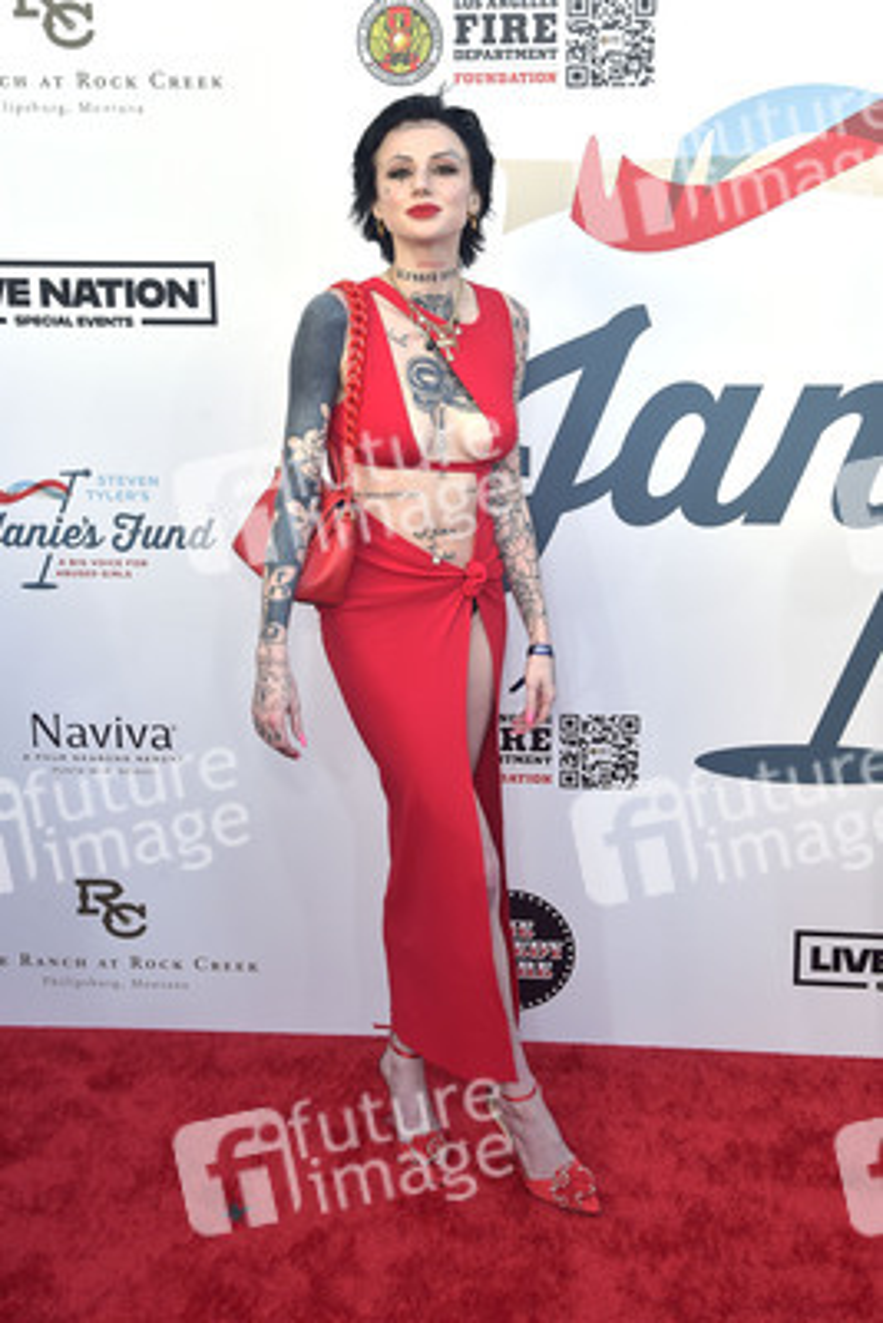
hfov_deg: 29.3
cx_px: 442
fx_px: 1691
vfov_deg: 42.7
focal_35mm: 46
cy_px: 662
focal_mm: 46
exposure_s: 1/250
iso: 400
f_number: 6.3
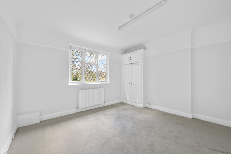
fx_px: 90
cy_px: 77
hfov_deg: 104.3
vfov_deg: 81.1
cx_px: 116
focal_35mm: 14
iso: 200
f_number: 16
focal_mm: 14
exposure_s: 1.3
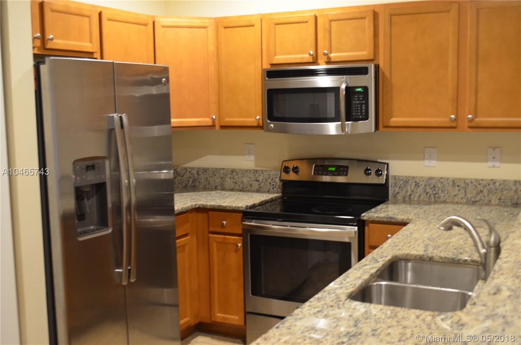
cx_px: 260
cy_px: 172
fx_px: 628
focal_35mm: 44
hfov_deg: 45.1
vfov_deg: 30.7
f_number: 5.6
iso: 800
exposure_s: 1/8
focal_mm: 29
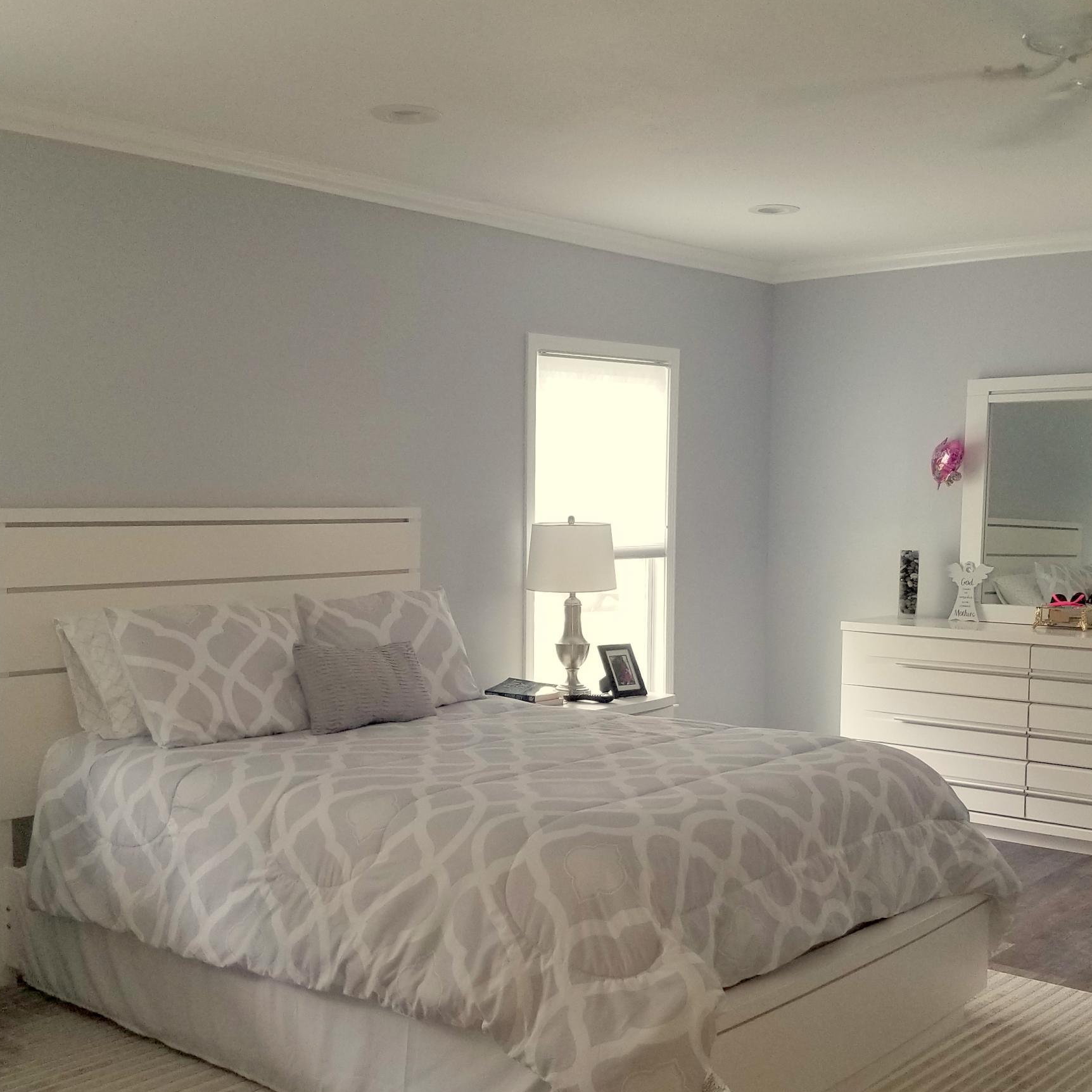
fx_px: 1428
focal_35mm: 40
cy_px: 666
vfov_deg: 41.6
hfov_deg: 41.8
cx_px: 580
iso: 125
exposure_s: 1/50
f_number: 1.7
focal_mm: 4.25
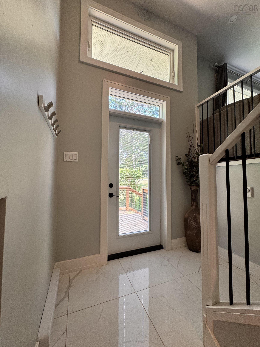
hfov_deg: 85.7
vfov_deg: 102.1
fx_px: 140
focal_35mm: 14
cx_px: 130
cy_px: 174
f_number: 2.2
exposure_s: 1/120
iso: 100
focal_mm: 2.22
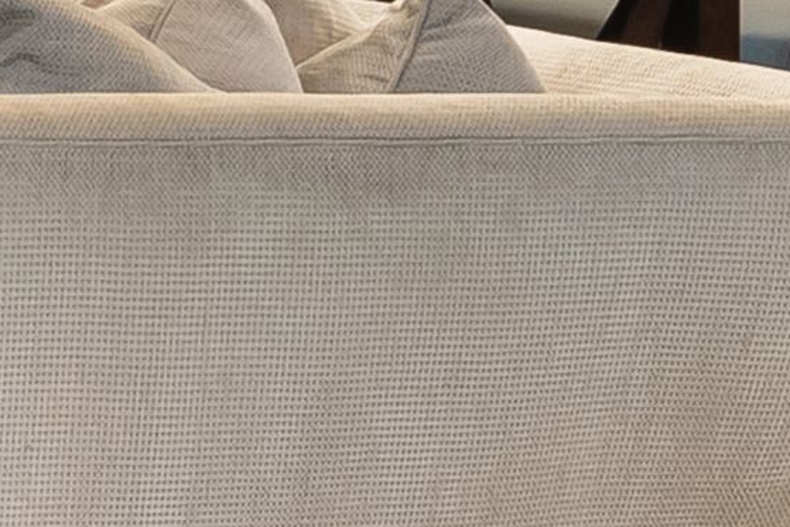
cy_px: -258
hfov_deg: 12.2
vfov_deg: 11.5
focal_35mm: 114
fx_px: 2502
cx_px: -1344
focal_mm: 15
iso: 800
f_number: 9
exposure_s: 1/3
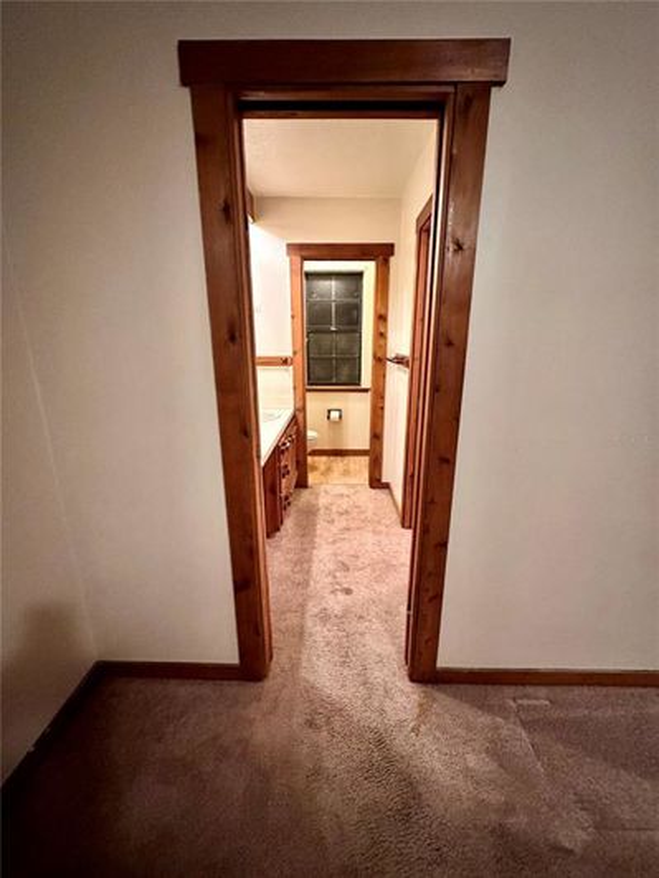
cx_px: 330
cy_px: 439
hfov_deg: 85.7
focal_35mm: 14
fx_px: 355
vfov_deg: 102.1
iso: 1000
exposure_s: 1/60
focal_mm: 2.22
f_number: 2.2
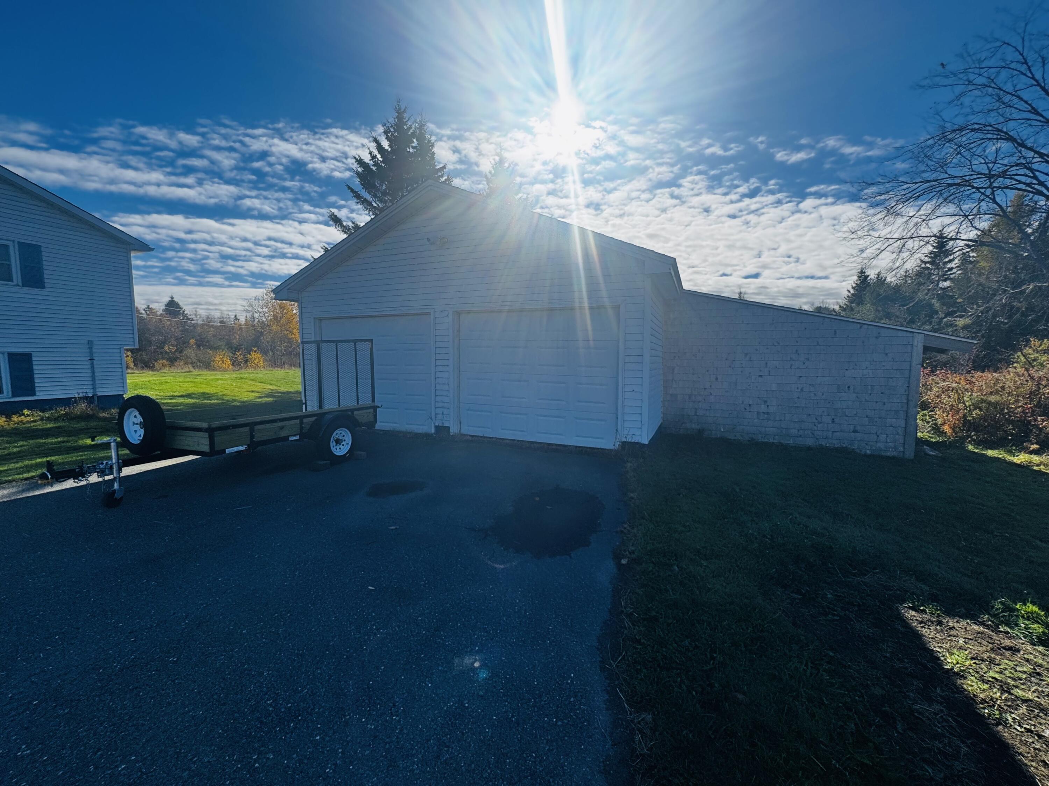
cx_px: 524
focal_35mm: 14
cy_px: 393
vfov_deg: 85.7
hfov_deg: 102.1
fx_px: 424
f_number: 2.2
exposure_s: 1/2146
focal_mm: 2.22
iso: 50
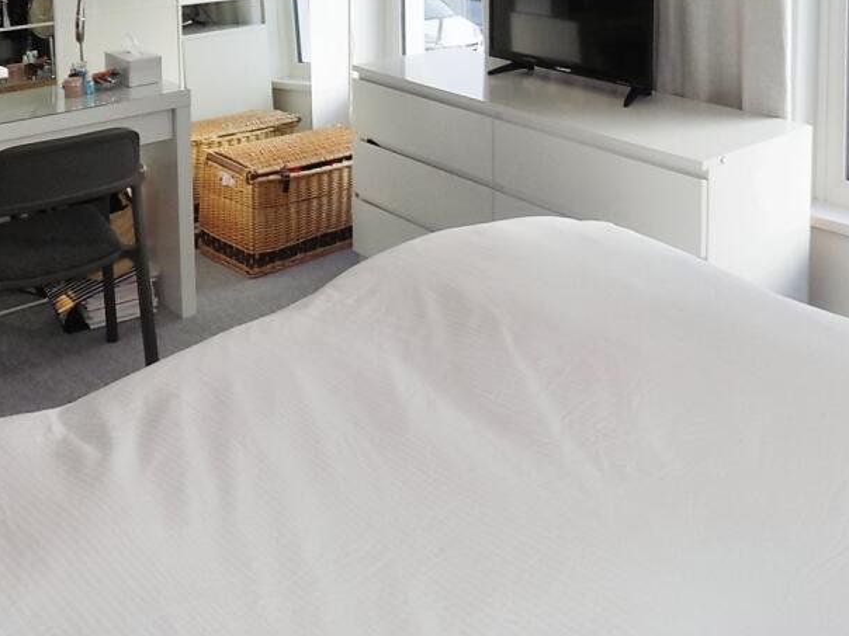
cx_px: 492
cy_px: 143
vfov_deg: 35.8
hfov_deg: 47.7
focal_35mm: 39
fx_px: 957
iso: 80
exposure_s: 1/40
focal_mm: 4
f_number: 3.1
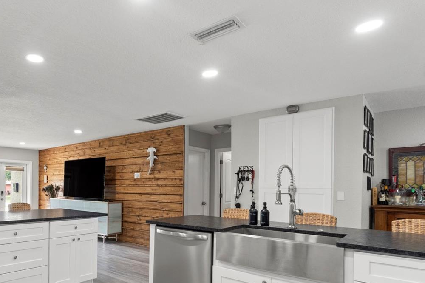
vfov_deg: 52.0
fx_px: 283
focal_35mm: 24
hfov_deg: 69.4
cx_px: 112
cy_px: 191
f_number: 8
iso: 400
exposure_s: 1/8
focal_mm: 10
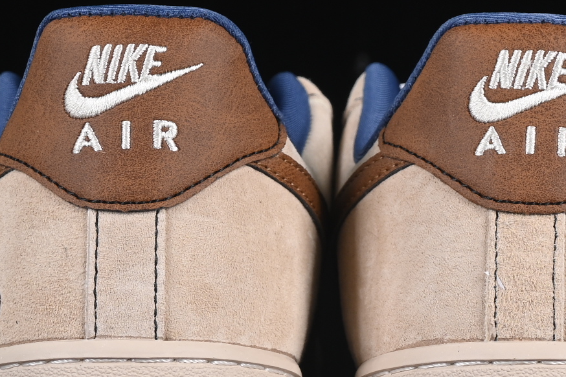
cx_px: 346
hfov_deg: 8.6
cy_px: 154
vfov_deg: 5.7
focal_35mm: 239
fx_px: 3756
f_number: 7.1
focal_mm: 50
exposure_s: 1/60
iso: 160
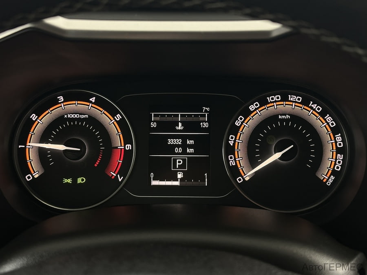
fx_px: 509
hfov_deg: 39.7
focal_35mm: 48
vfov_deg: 30.3
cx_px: 184
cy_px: 138
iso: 200
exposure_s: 1/33
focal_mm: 6.86
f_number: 1.78
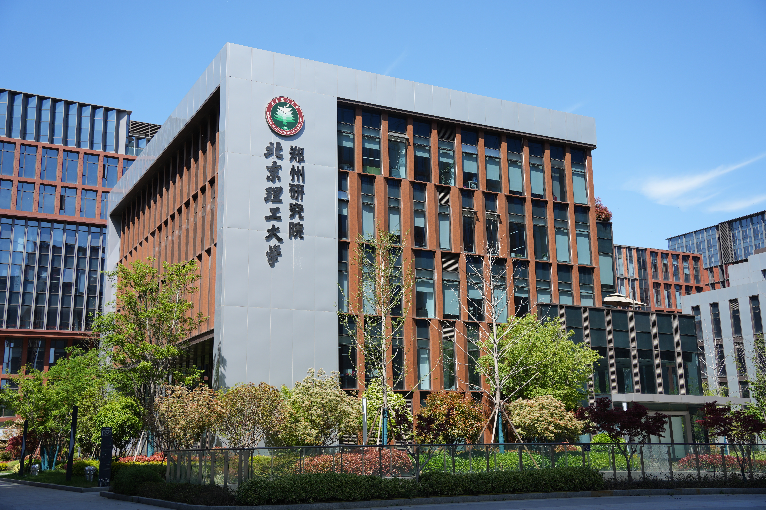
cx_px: 383
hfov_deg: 48.5
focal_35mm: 40
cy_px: 255
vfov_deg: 33.4
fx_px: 851
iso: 100
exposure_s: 1/400
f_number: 5
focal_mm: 40
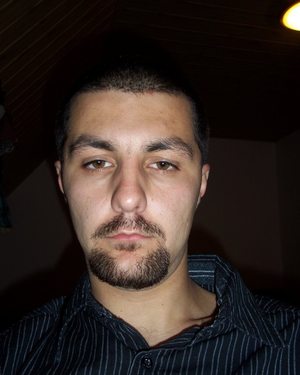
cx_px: 150
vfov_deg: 47.9
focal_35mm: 38
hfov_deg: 39.2
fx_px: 422
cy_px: 173
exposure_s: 1/30
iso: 80
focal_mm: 6.5
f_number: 3.1
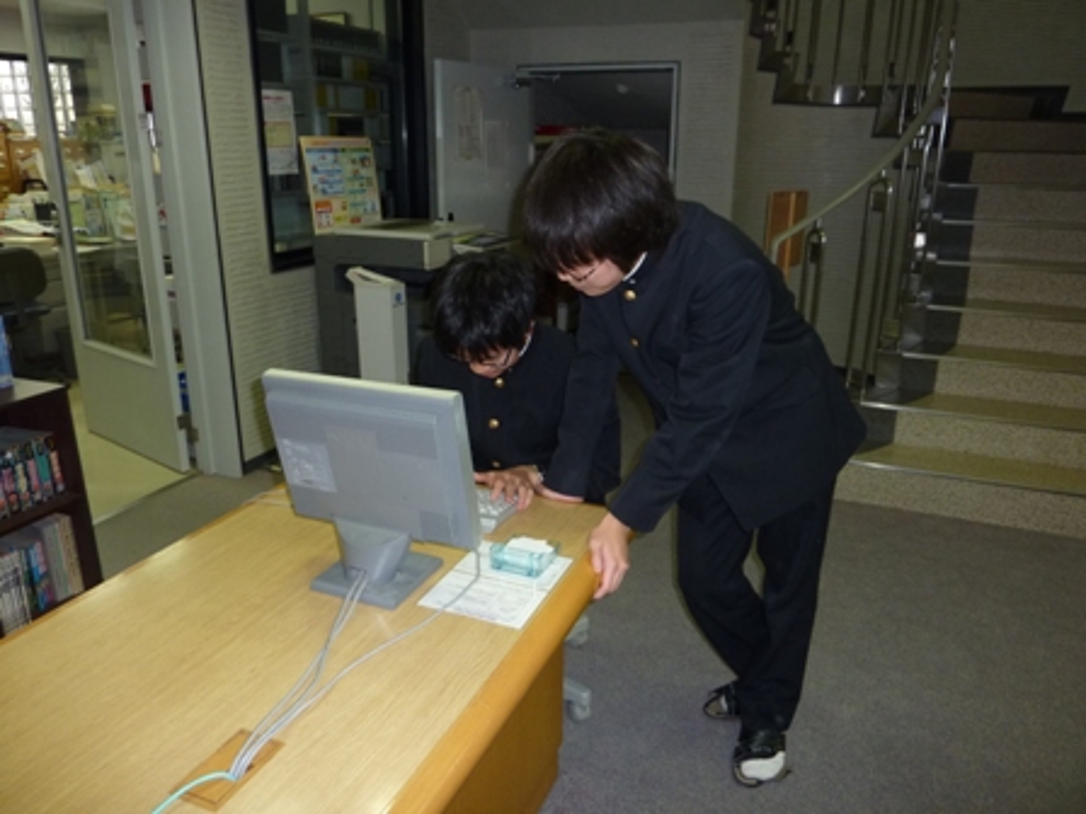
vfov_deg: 54.9
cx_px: 543
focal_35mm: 25
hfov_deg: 69.4
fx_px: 784
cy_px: 407
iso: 160
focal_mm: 4.1
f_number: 3.3
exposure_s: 1/30
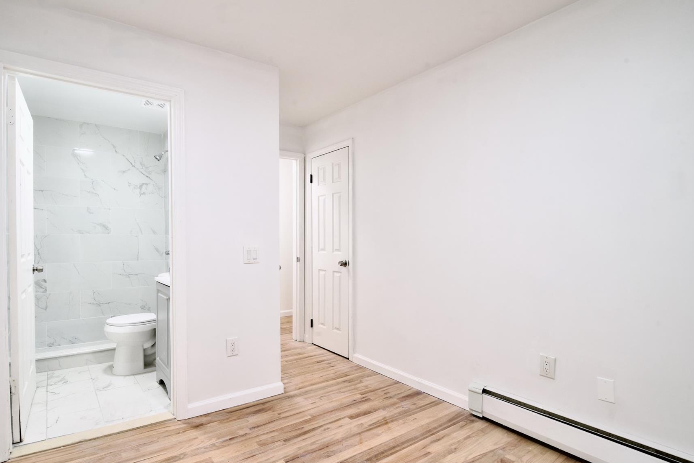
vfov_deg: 67.3
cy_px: 249
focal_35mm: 18
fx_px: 347
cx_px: 292
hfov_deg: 89.3
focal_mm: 15
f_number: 13
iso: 400
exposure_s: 1/5
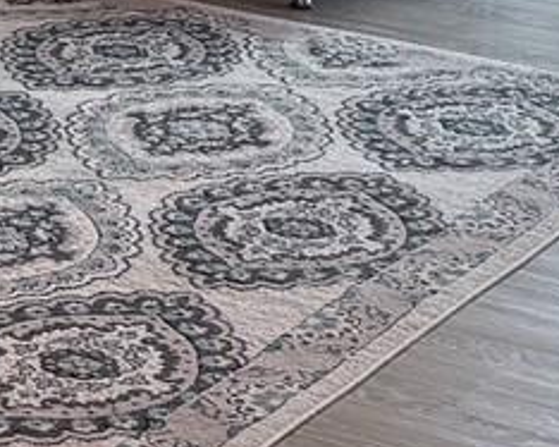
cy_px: -533
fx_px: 2646
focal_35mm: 160
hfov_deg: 11.6
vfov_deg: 8.9
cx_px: -251
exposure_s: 1/286
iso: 100
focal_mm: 6.76
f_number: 1.78
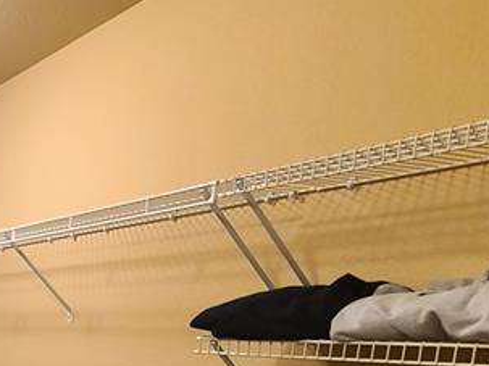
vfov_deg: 28.6
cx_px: -229
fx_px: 621
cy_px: 436
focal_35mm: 44
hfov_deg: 28.9
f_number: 2.2
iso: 320
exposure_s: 1/30
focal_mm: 2.2
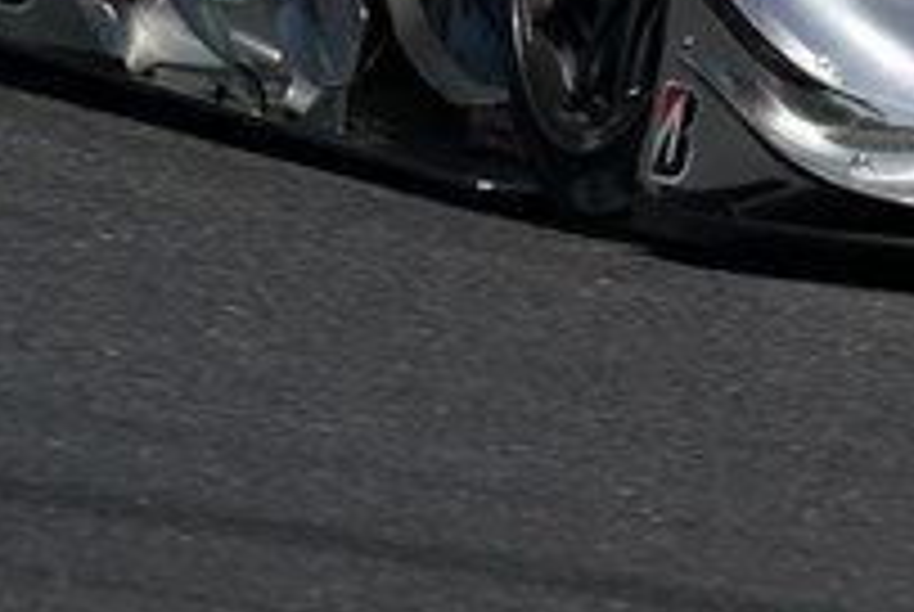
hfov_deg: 1.0
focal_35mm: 2123
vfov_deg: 0.6
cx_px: 1243
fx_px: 53978
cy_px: -432
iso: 250
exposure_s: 1/800
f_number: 11
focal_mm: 600
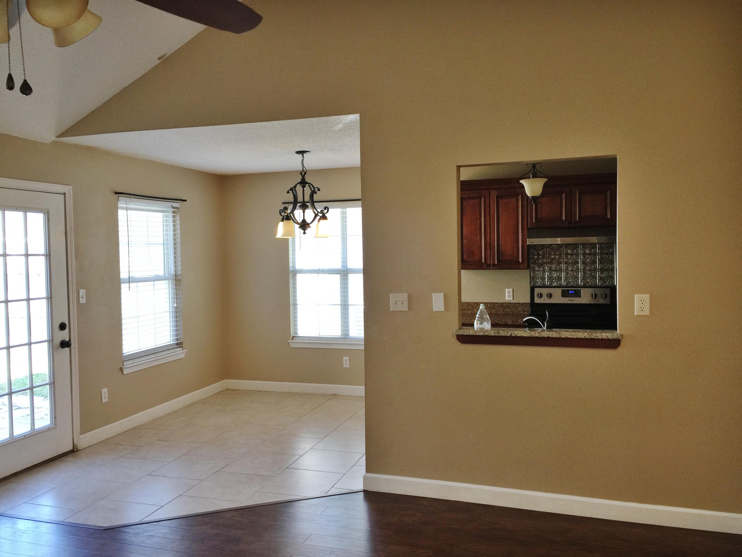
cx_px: 371
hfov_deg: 61.7
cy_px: 278
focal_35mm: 29
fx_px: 622
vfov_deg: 48.2
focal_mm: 4.15
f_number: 2.2
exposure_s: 1/30
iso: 32
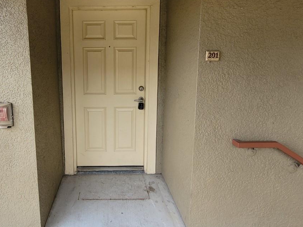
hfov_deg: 74.3
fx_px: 193
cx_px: 104
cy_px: 85
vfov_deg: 60.3
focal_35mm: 22
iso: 80
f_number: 2.2
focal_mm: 1.74
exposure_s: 1/120
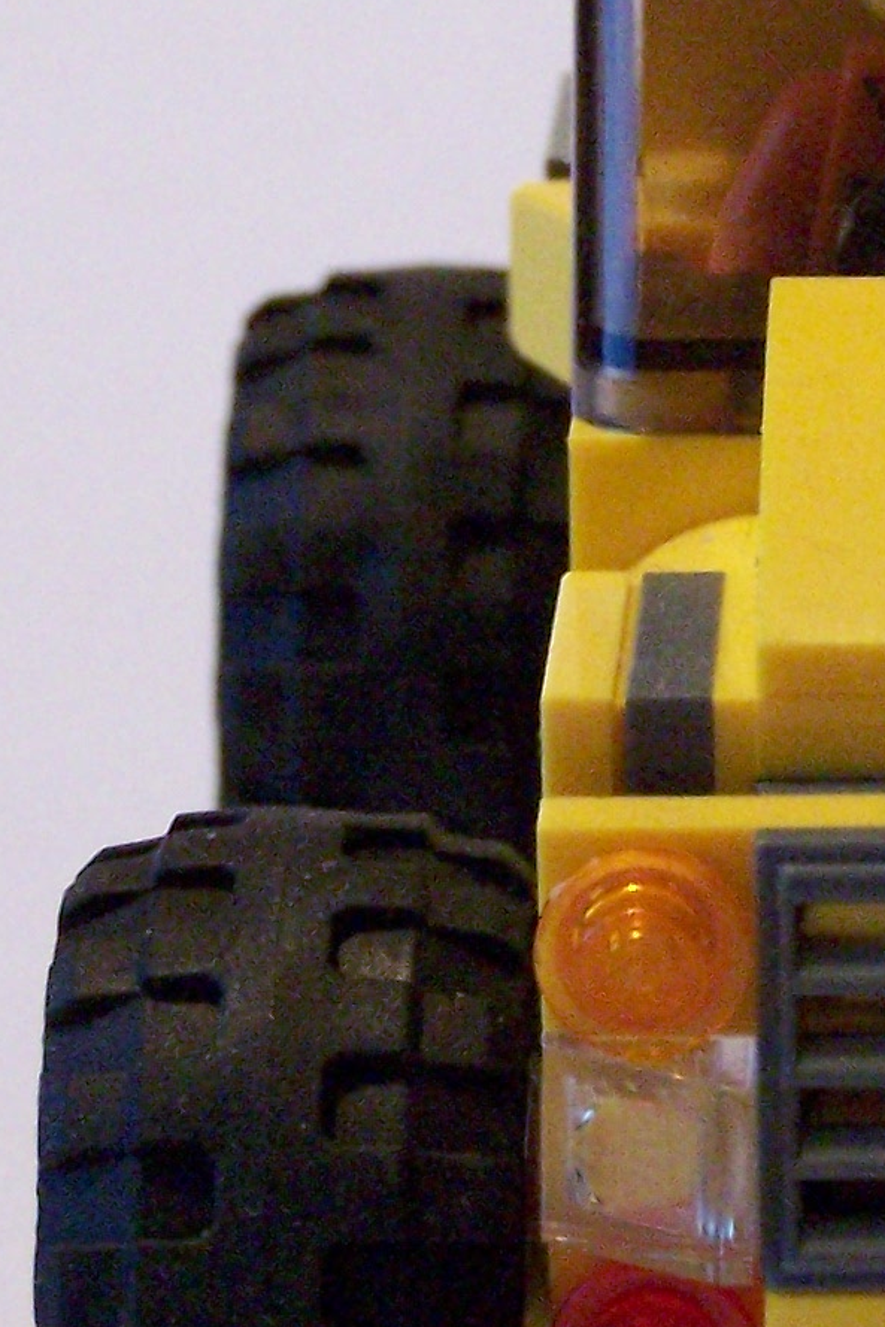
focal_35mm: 226
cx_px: 1009
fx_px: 8330
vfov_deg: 9.1
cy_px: 566
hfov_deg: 6.1
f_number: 3.2
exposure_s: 1/20
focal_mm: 12.4
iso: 400
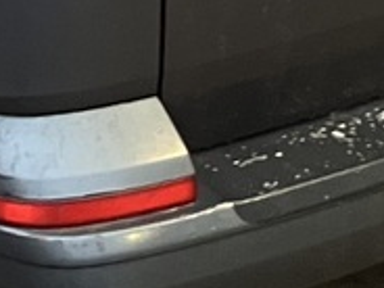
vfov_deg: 6.3
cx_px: -77
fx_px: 2429
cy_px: -530
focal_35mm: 219
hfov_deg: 8.9
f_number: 1.8
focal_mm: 3.99
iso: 250
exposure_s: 1/33
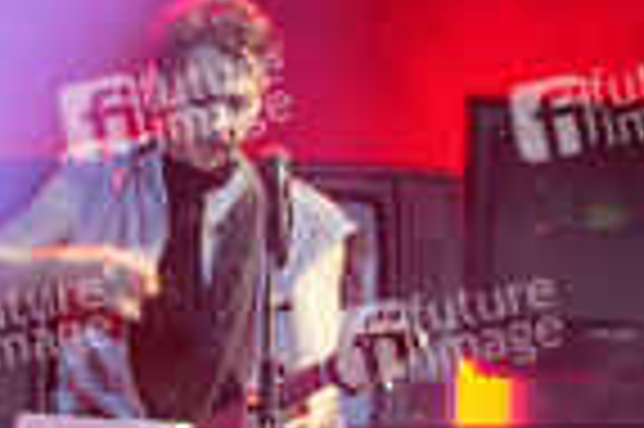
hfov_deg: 2.2
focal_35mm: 945
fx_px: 16886
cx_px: 507
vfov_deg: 1.5
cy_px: 446
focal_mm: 200
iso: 2500
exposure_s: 1/160
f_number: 5.6
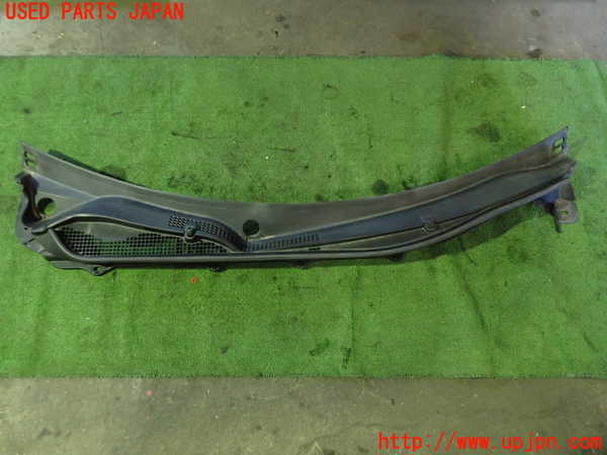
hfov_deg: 60.0
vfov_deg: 46.8
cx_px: 304
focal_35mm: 30
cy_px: 228
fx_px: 526
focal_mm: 5.4
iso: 640
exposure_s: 1/30
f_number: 2.3
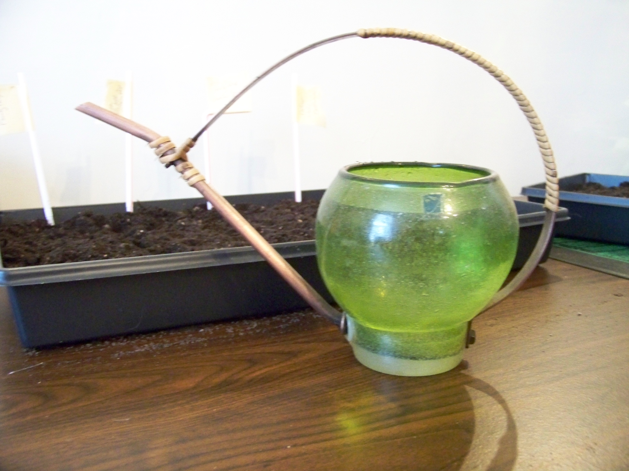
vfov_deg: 42.9
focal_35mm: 33
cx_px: 314
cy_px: 236
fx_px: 600
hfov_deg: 55.4
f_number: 2.8
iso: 800
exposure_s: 1/15
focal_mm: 5.85
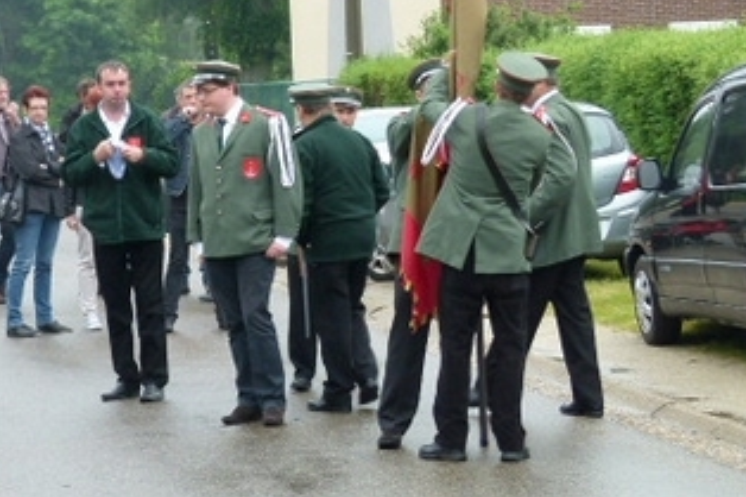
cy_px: 233
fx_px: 2962
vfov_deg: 9.6
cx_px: 178
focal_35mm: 143
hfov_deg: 14.3
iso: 100
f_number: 3.6
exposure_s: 1/100
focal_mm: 12.9
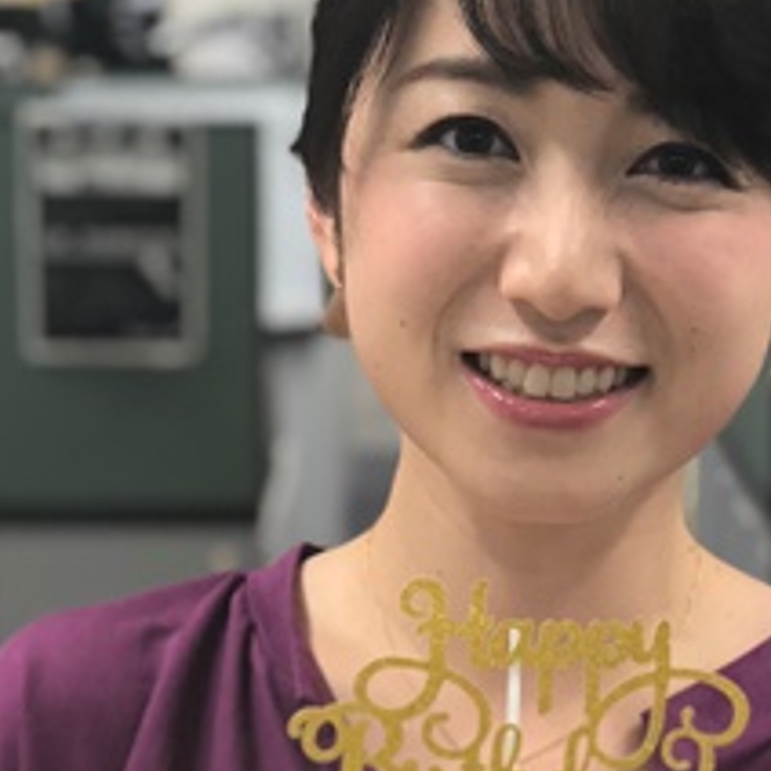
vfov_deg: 12.4
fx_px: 3503
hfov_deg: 12.5
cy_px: 767
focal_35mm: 139
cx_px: 516
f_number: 2.4
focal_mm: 6
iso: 100
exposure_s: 1/40
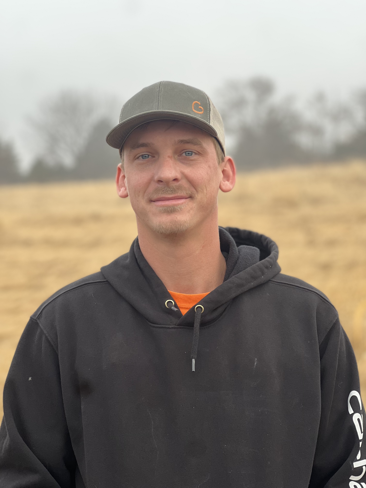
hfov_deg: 19.1
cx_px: 183
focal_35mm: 77
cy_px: 244
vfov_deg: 25.3
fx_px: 1086
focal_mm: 9
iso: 50
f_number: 2.8
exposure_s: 1/121
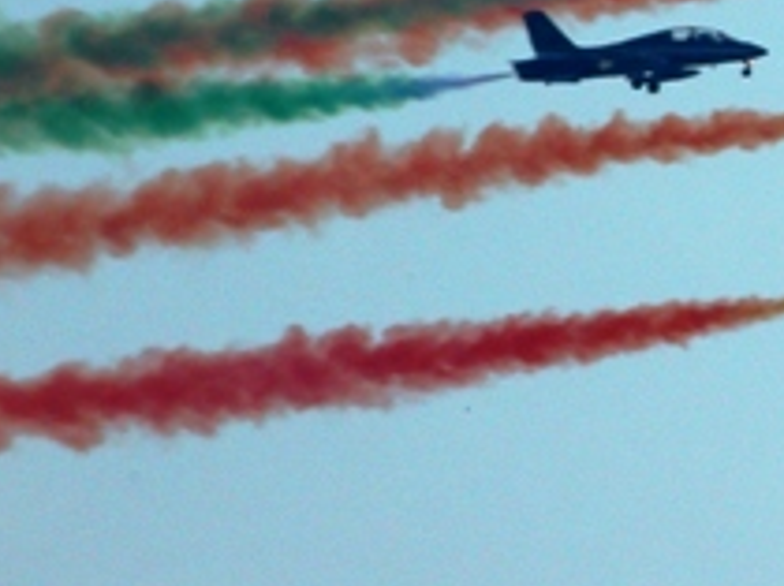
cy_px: -75
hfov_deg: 2.3
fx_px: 19342
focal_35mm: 855
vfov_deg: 1.7
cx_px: 993
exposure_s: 1/687
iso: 100
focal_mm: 71.2
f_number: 6.6
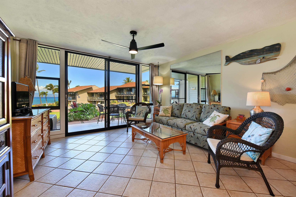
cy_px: 98
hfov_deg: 104.3
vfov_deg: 81.2
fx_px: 115
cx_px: 148
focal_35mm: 14
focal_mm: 14
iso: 50
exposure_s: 1/60
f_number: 10
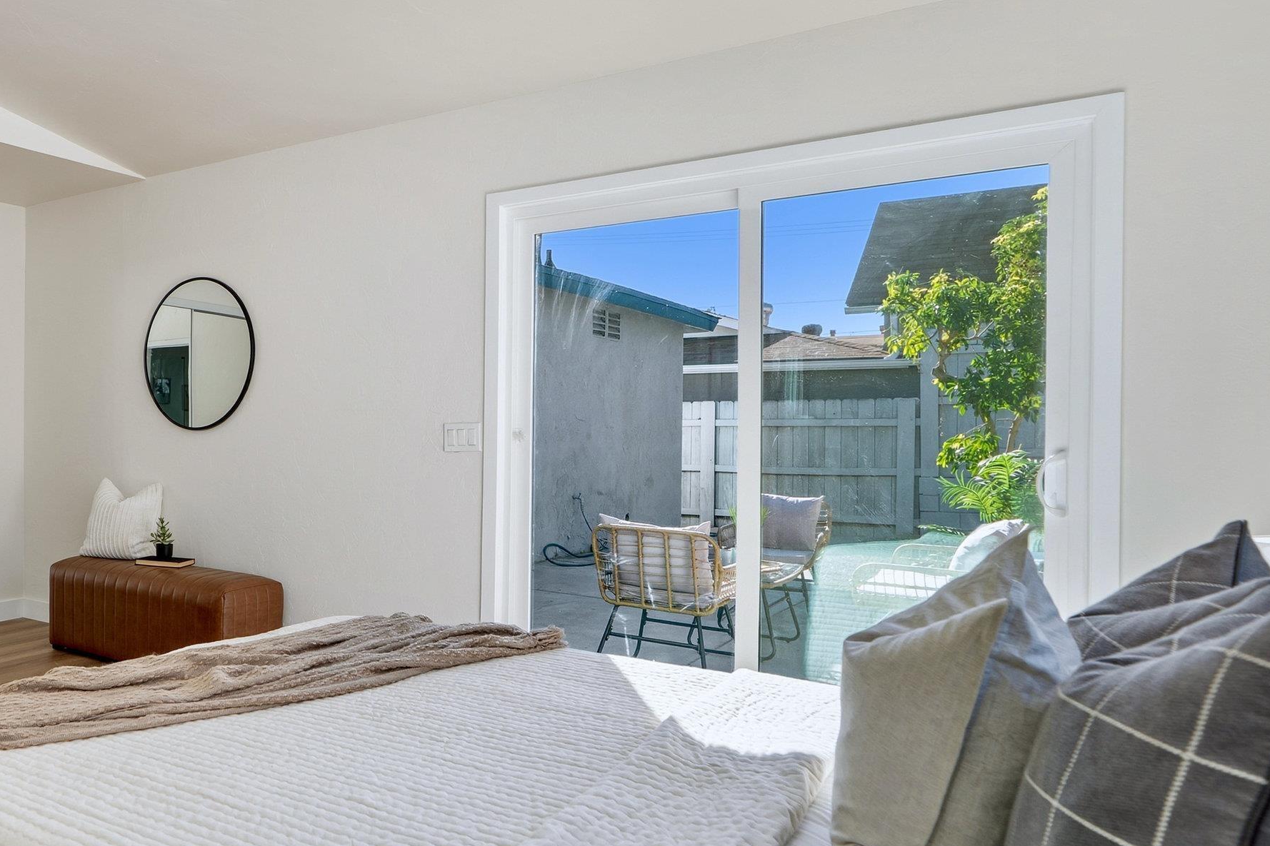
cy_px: 416
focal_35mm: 27
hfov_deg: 62.5
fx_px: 952
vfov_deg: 47.9
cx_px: 281
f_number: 5.6
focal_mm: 16
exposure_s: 1/15
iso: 100
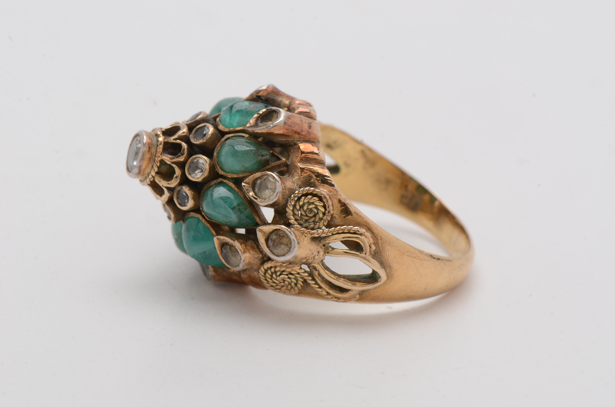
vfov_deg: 10.7
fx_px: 2174
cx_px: 308
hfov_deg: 16.1
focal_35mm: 128
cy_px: 204
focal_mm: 85
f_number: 18
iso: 200
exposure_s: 1/125
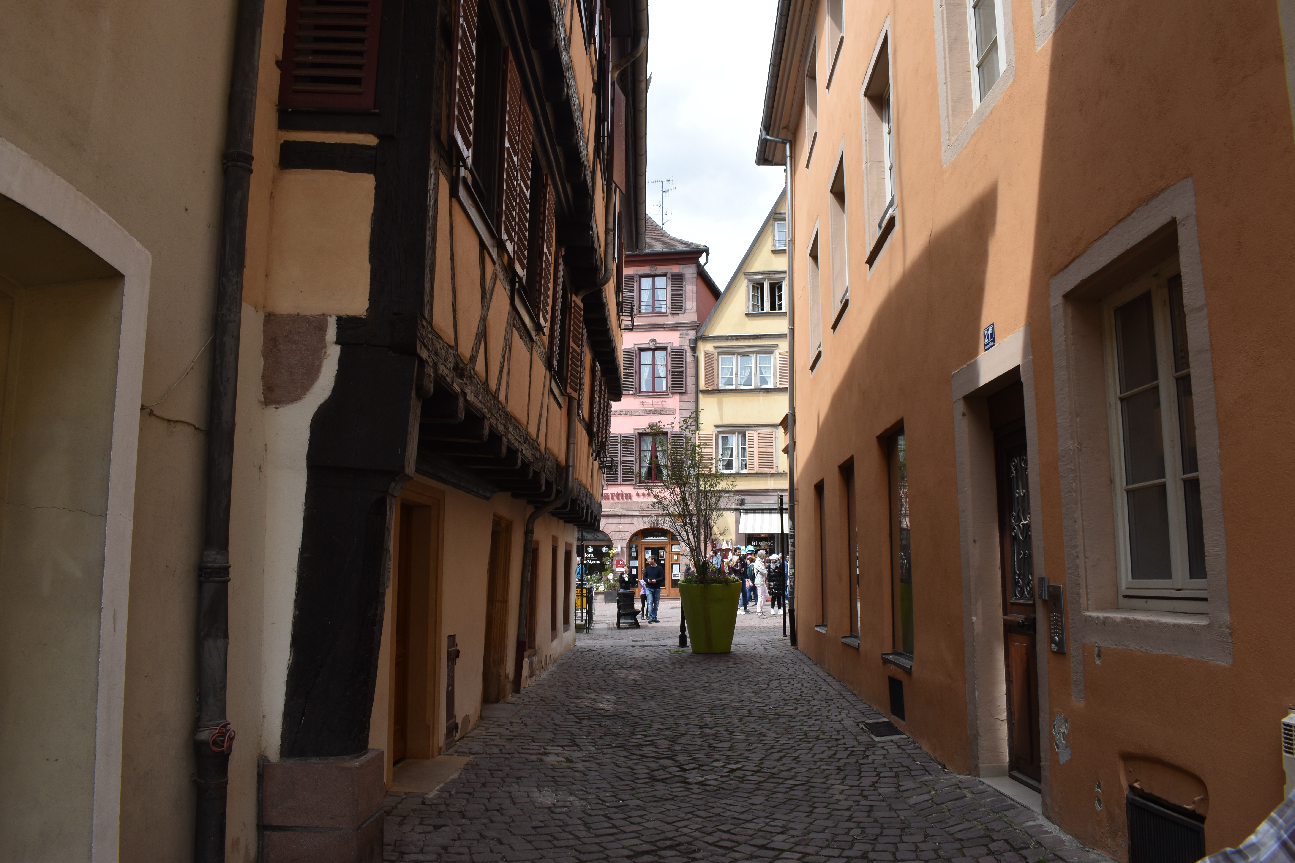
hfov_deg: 67.4
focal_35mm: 27
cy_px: 432
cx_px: 648
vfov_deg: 47.9
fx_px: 971
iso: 200
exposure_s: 1/320
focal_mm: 18
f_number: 8
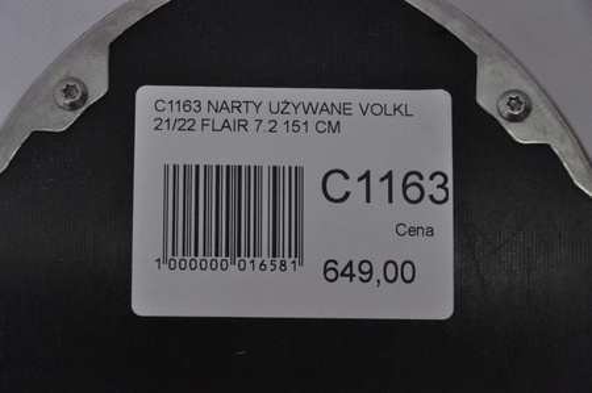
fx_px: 2587
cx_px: 296
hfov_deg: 13.1
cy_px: 196
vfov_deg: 8.7
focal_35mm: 158
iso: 3200
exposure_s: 1/125
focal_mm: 105
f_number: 9.5
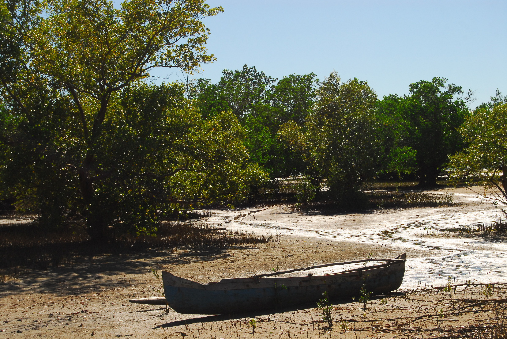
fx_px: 1163
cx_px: 254
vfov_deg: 16.6
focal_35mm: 82
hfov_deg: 24.6
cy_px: 170
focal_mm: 55
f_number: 11
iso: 500
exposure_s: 1/800
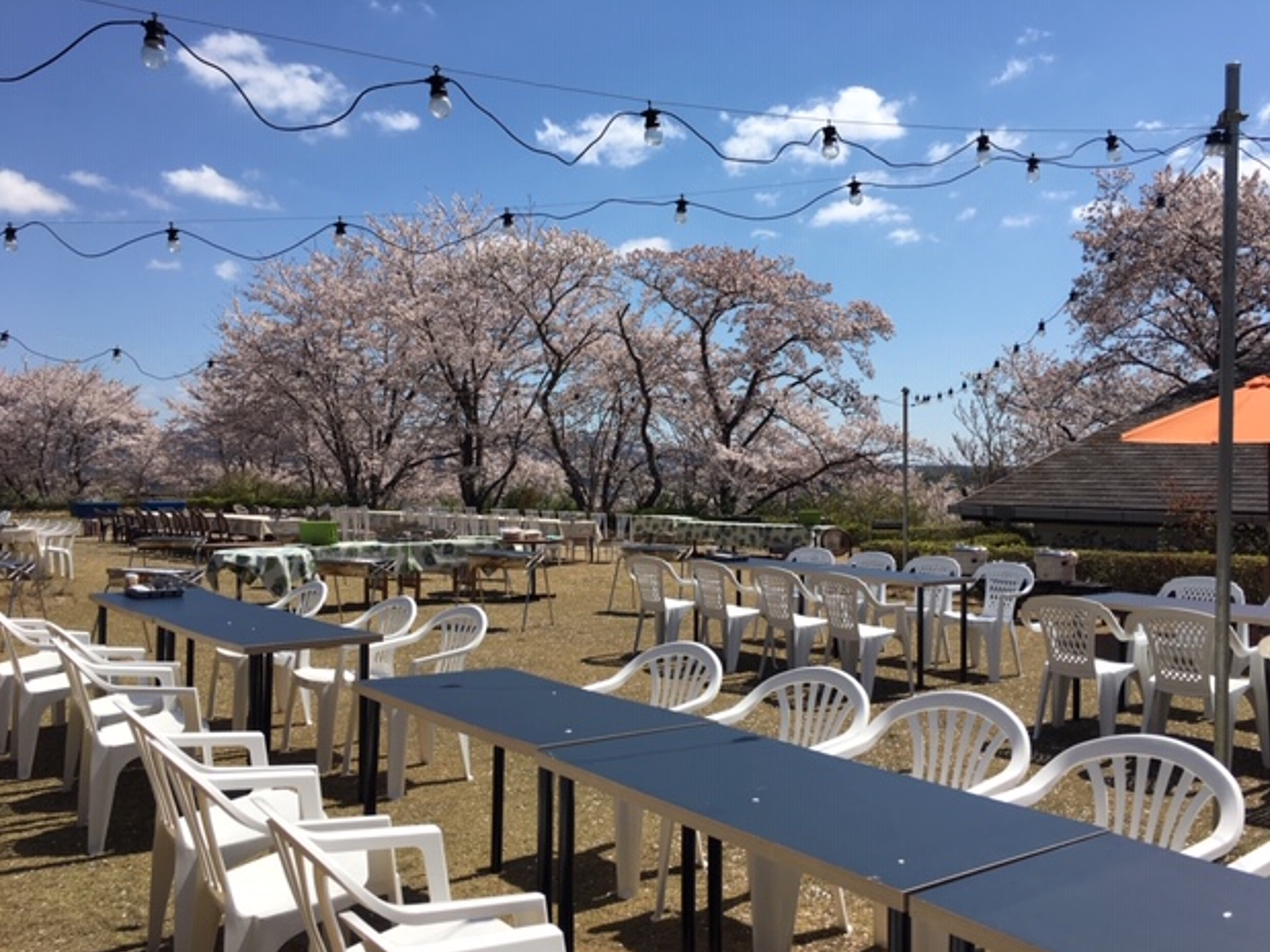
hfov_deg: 60.0
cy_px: 490
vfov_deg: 46.8
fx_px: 1100
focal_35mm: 30
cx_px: 646
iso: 25
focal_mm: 4.15
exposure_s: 1/2564
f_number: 2.2
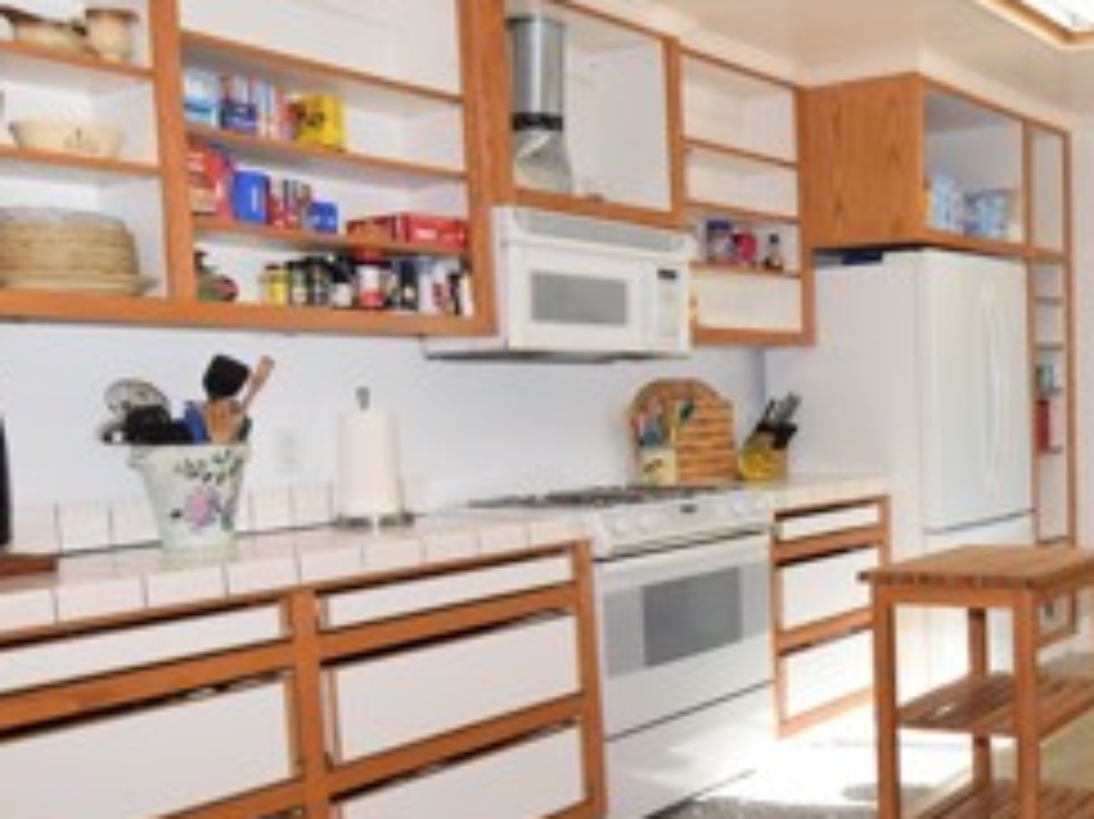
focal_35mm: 38
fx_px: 1200
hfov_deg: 44.5
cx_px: 986
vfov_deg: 37.4
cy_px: 524
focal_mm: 10
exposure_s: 1/125
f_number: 5.6
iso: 450
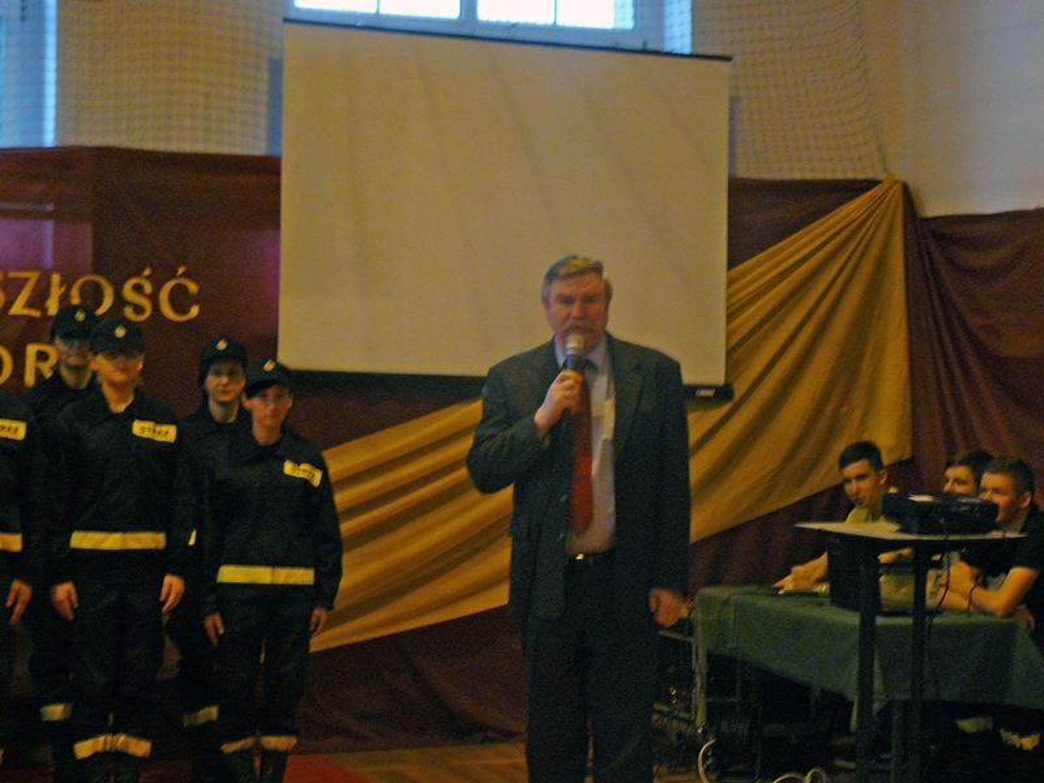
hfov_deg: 25.0
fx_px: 2352
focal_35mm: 78
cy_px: 392
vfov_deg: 18.9
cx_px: 522
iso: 200
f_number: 3.2
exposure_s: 1/30
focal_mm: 10.9
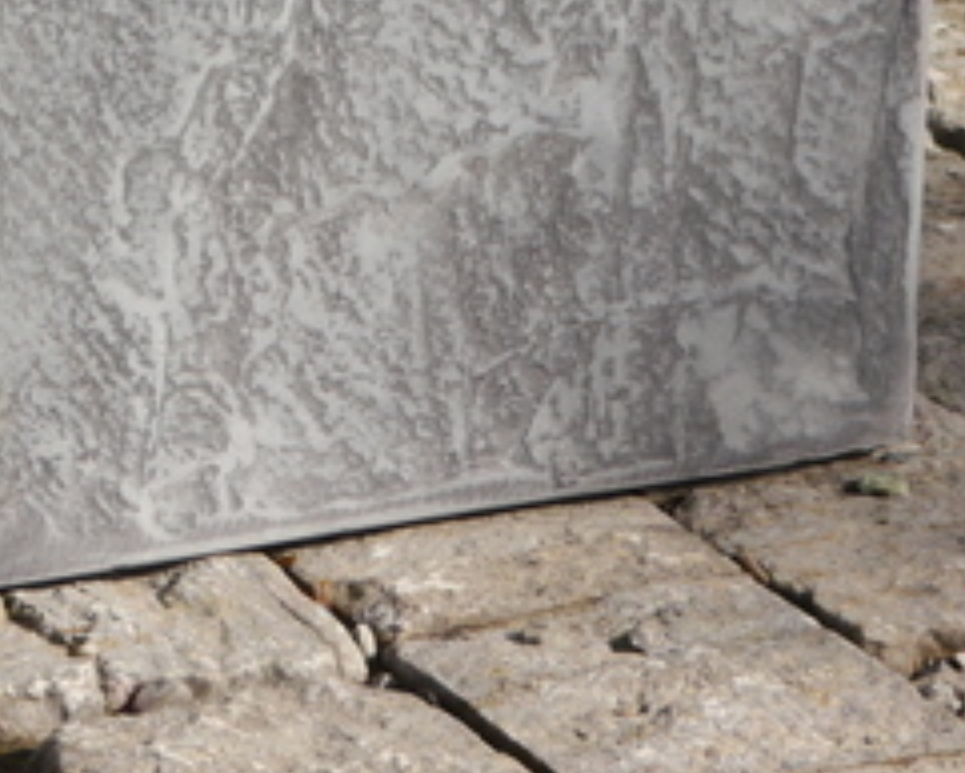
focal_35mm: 272
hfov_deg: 7.1
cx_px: -96
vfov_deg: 5.6
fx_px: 7772
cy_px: -360
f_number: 9
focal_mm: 42
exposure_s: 1/320
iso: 160
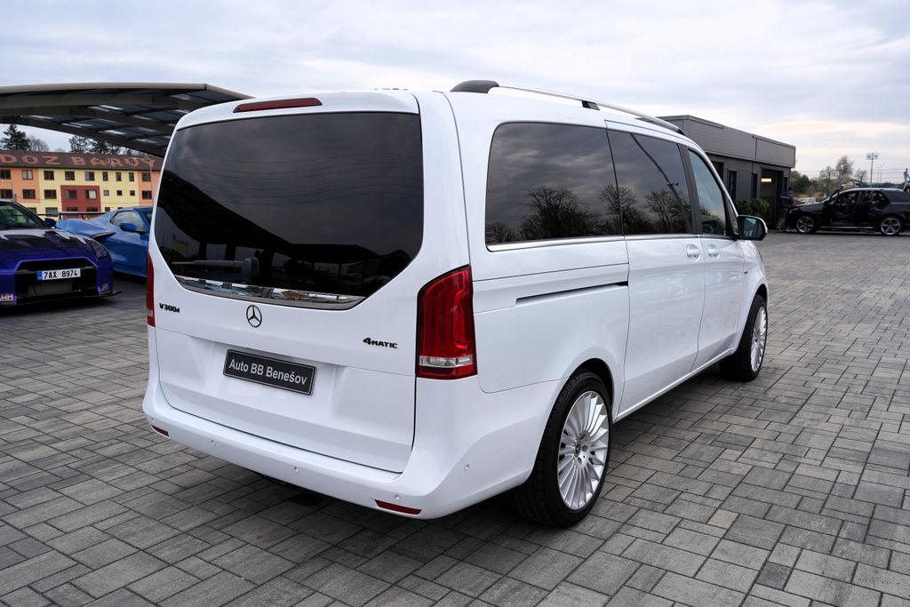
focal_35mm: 29
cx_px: 455
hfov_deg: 63.7
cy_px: 304
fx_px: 733
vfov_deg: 45.0
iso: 100
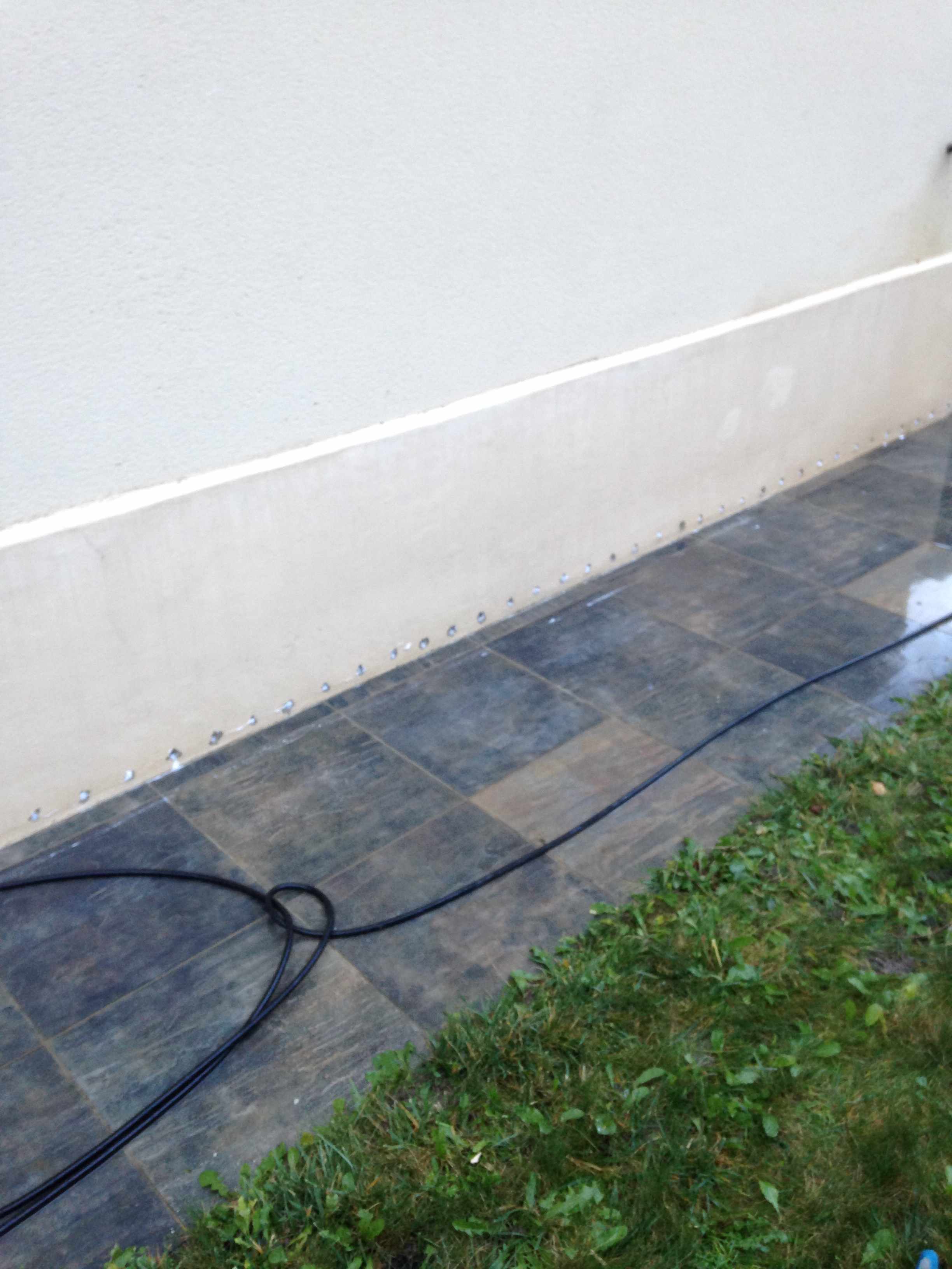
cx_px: 476
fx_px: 1210
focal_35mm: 33
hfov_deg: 42.9
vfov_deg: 55.4
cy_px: 634
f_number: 2.4
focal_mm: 4.12
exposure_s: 1/20
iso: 100
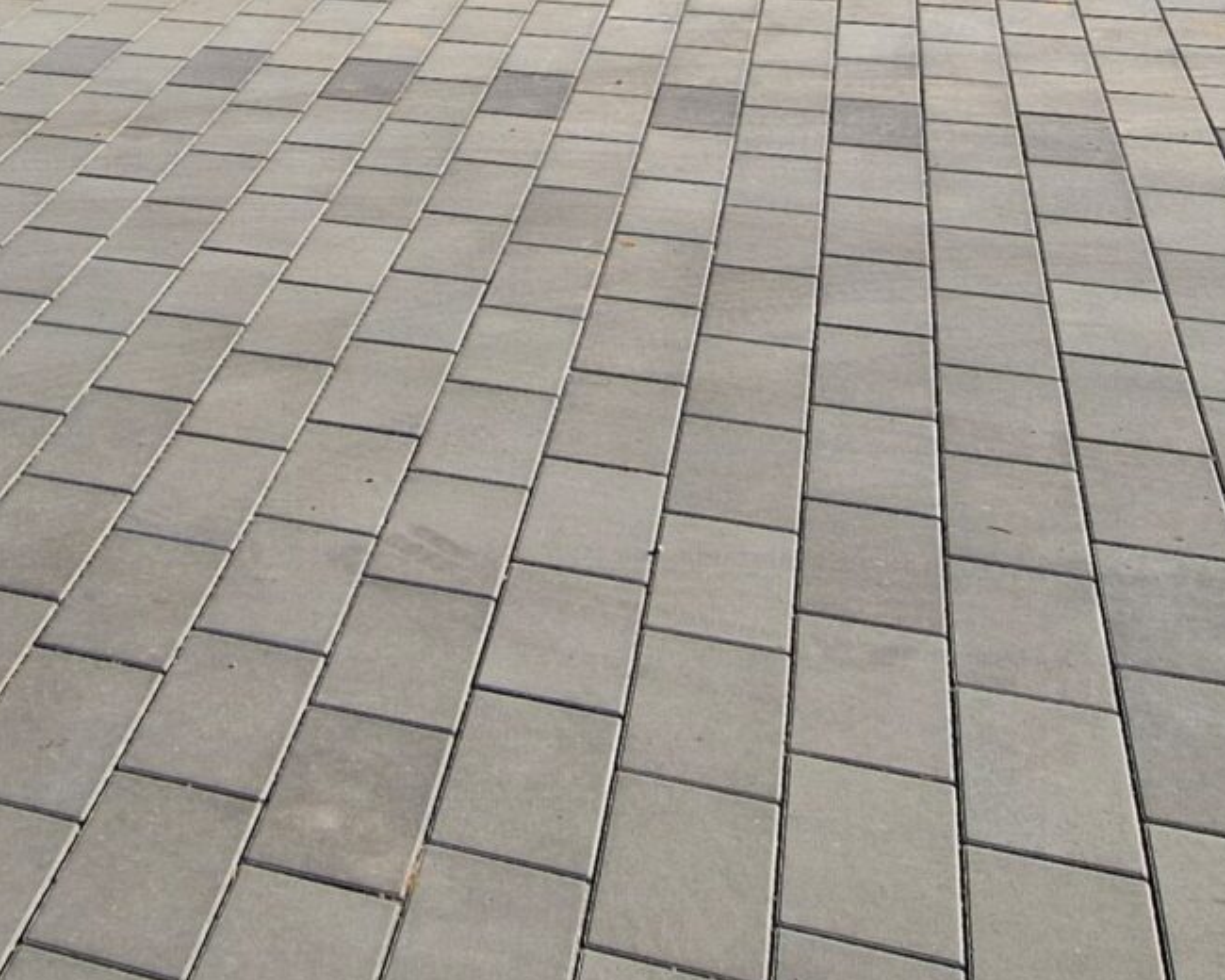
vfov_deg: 25.2
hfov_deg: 35.0
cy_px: -366
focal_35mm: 50
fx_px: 1813
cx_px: 104
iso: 50
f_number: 2.2
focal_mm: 2.2
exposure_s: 1/2104
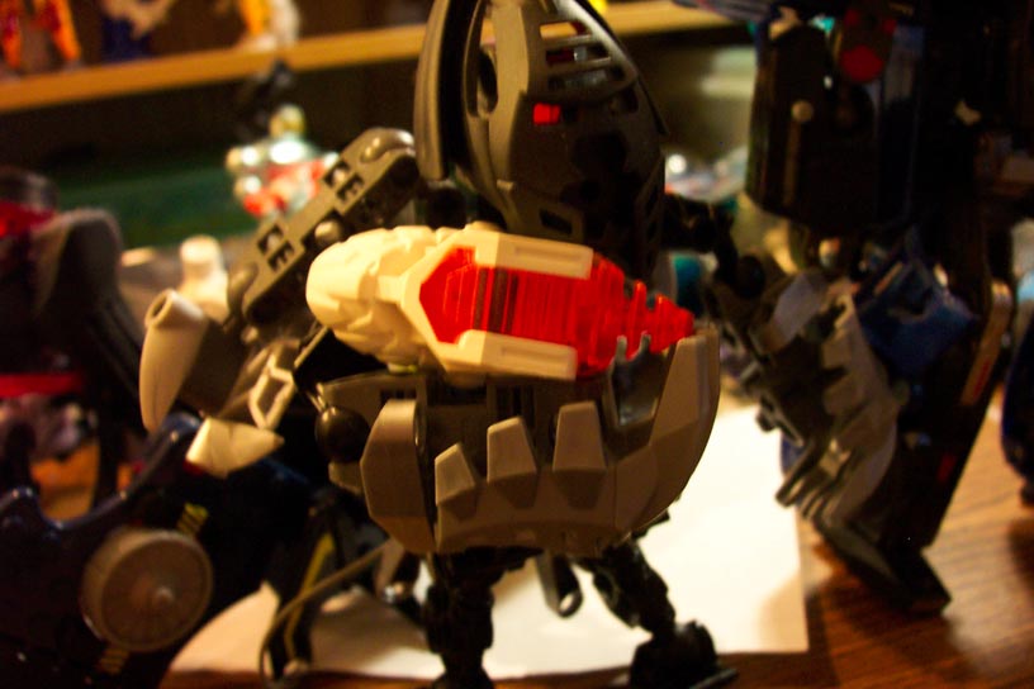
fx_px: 1005
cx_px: 517
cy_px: 344
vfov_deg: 37.9
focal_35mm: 35
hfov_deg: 54.4
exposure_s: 1/8
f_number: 2.8
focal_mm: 7.5
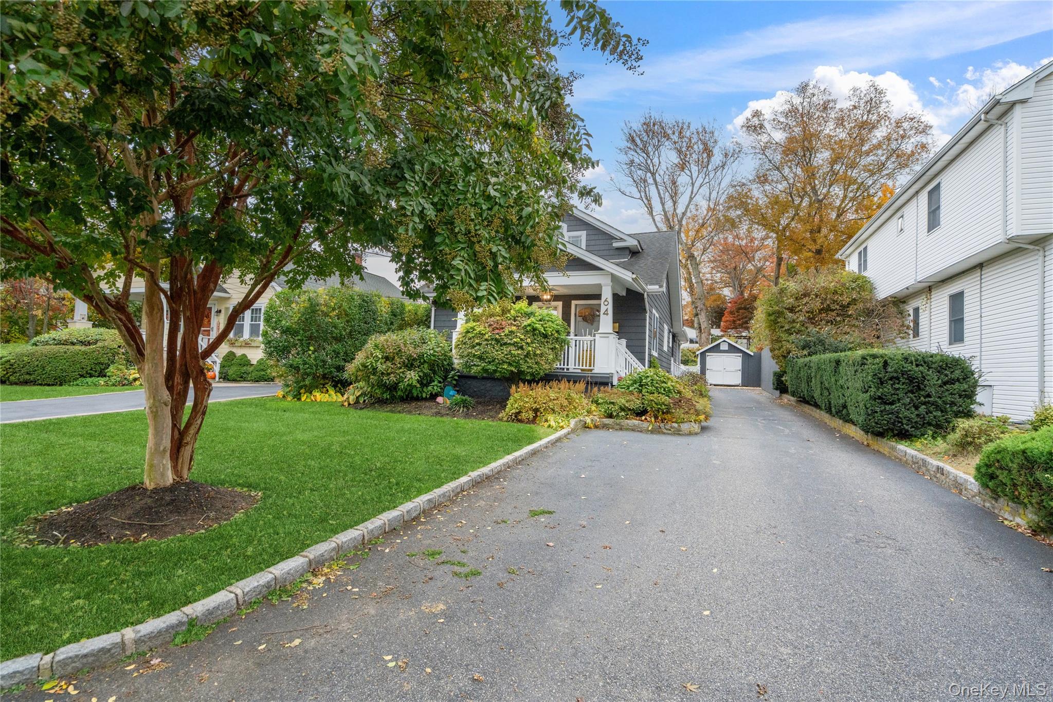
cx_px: 526
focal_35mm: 16
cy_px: 351
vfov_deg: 73.7
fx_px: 468
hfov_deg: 96.7
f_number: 5.6
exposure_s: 1/320
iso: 2000
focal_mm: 16
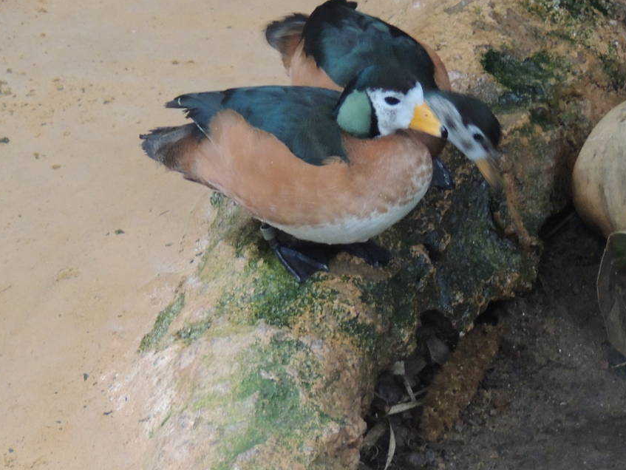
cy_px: 239
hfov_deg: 6.2
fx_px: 5807
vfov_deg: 4.6
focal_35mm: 321
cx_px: 290
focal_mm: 30.3
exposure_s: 1/30
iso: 400
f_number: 4.5
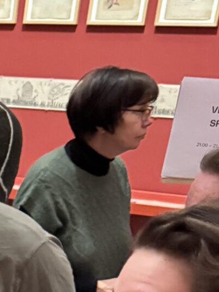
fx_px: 962
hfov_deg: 11.2
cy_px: 473
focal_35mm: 114
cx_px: -281
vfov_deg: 15.5
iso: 1000
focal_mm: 6.76
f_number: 1.78
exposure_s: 1/30
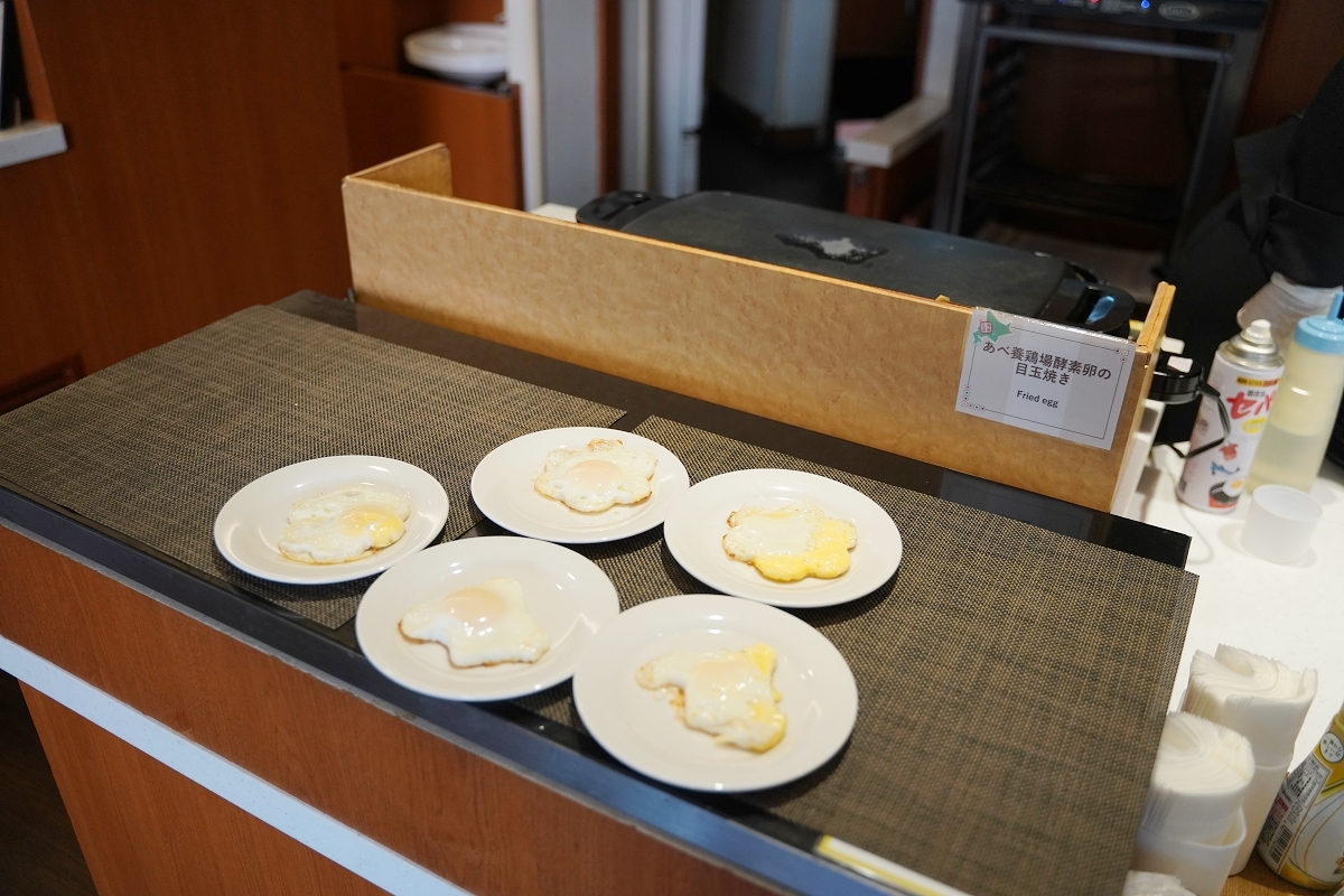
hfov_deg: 61.9
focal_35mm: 30
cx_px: 672
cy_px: 448
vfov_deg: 43.6
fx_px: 1120
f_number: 2.8
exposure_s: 1/160
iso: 1600
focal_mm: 30
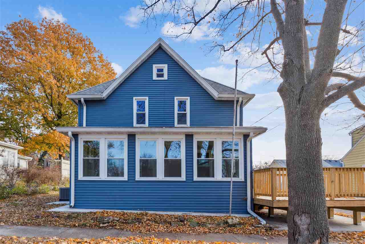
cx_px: 182
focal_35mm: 17
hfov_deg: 93.3
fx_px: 172
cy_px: 122
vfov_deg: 70.5
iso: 800
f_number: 9
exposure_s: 1/640
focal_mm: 17
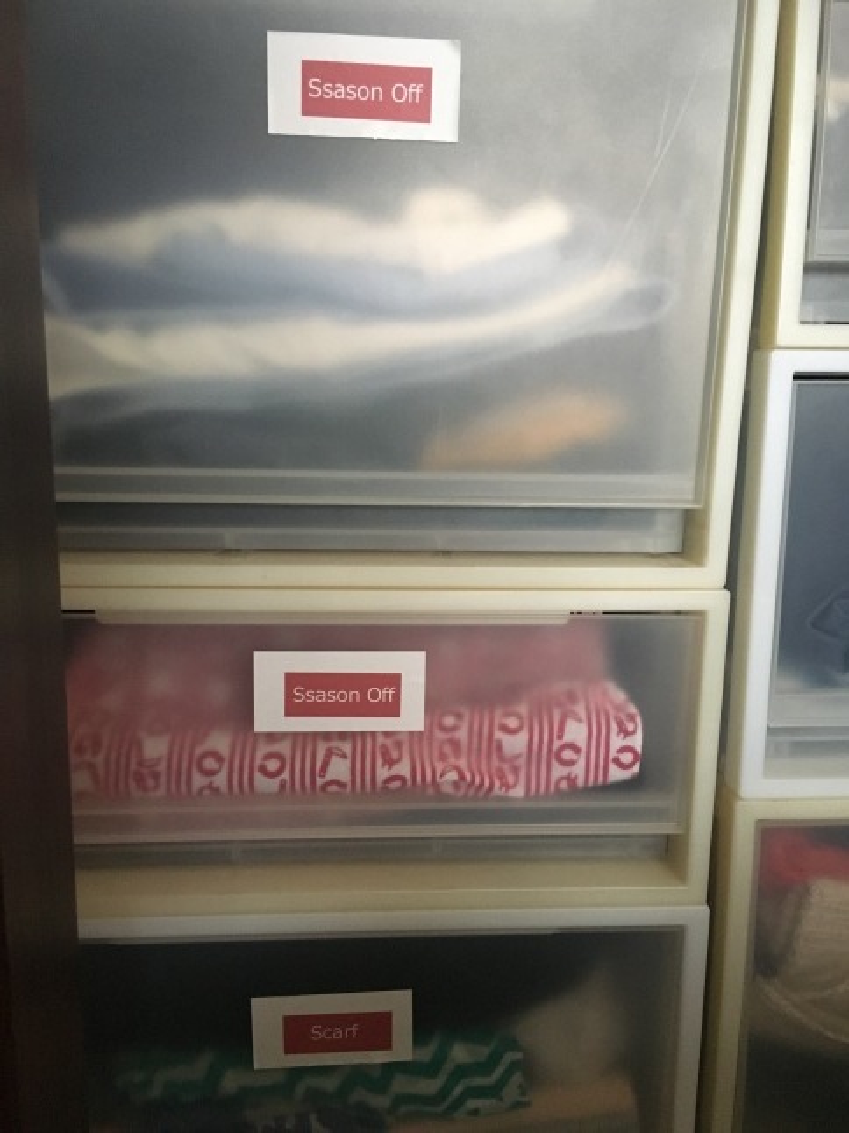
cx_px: 424
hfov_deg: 48.2
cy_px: 566
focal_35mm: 29
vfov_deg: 61.7
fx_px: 949
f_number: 2.2
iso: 250
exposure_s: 1/15
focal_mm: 4.15
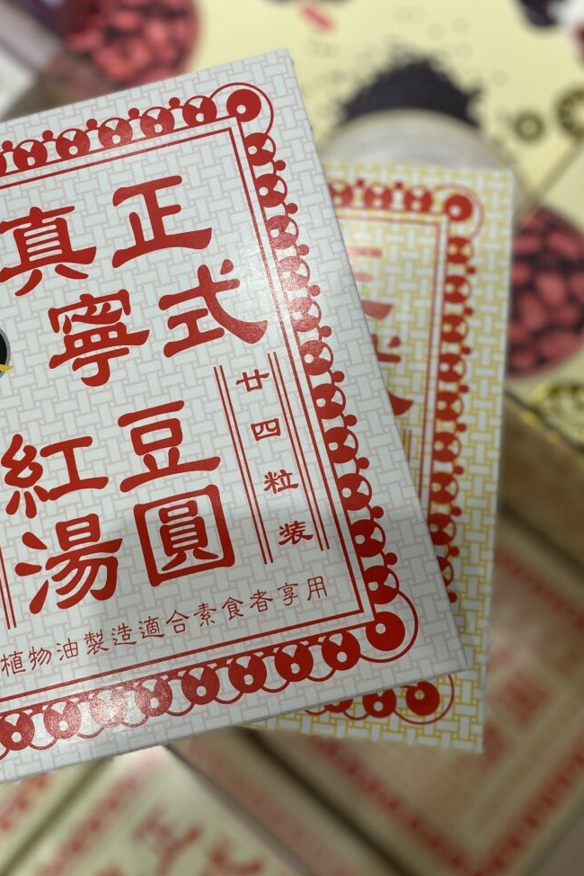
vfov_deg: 51.9
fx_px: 900
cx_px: 171
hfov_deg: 35.4
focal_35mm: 37
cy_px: 428
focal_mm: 4.25
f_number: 1.8
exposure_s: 1/101
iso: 32
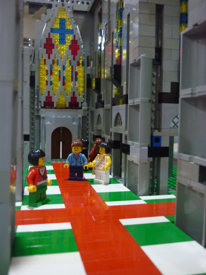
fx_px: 262
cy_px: 138
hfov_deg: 42.9
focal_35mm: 33
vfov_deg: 55.4
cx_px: 103
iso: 400
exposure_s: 1/8
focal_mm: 5.5
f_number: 2.8
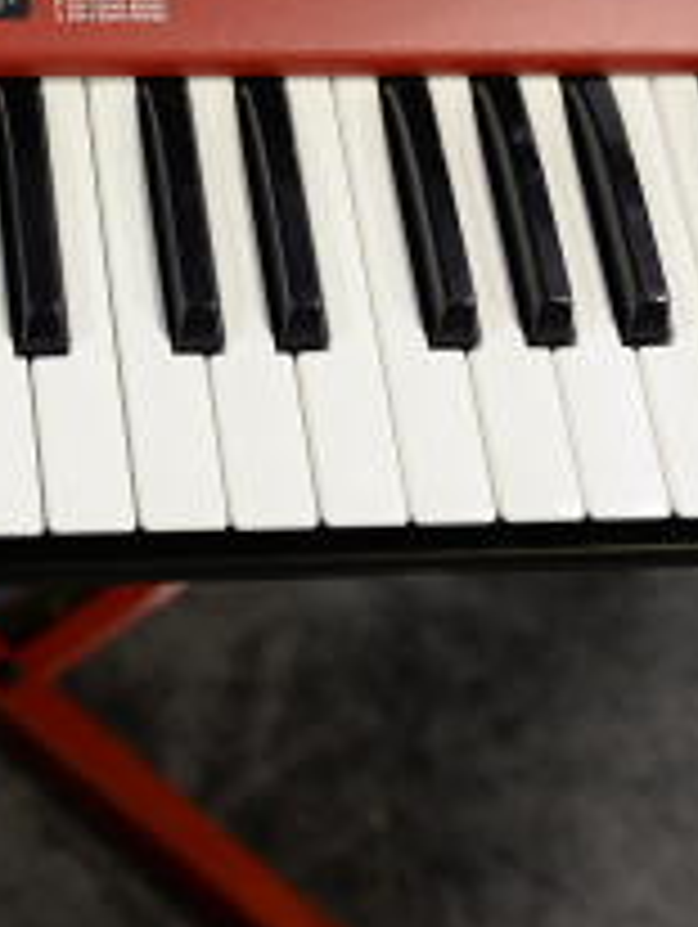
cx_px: -173
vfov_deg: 22.9
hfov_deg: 16.7
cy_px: 158
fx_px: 2254
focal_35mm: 84
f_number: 2.8
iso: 450
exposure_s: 1/100
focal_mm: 24
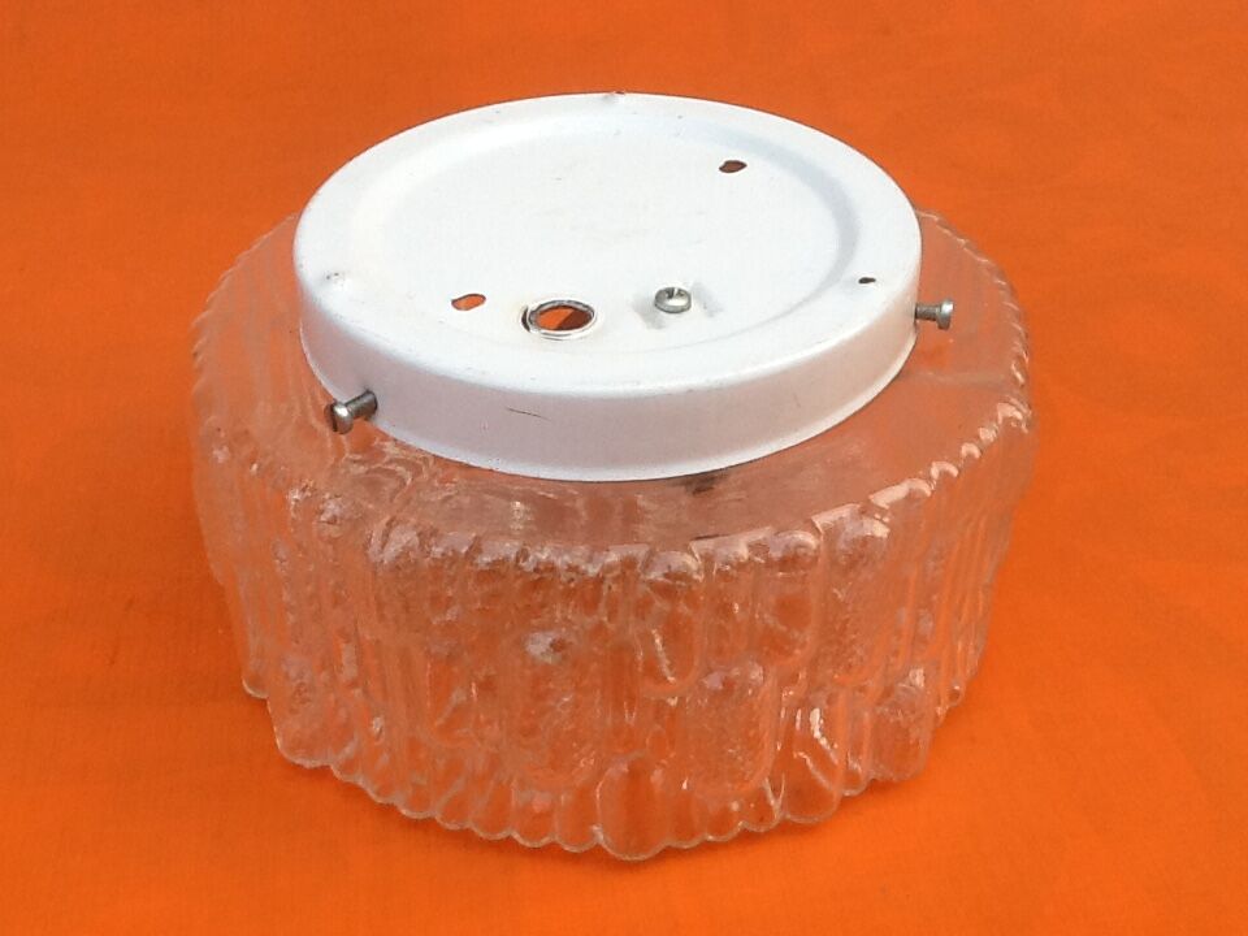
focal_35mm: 44
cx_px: 624
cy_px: 468
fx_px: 1586
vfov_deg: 32.9
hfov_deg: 42.9
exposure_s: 1/120
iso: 50
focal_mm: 2.03
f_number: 2.4
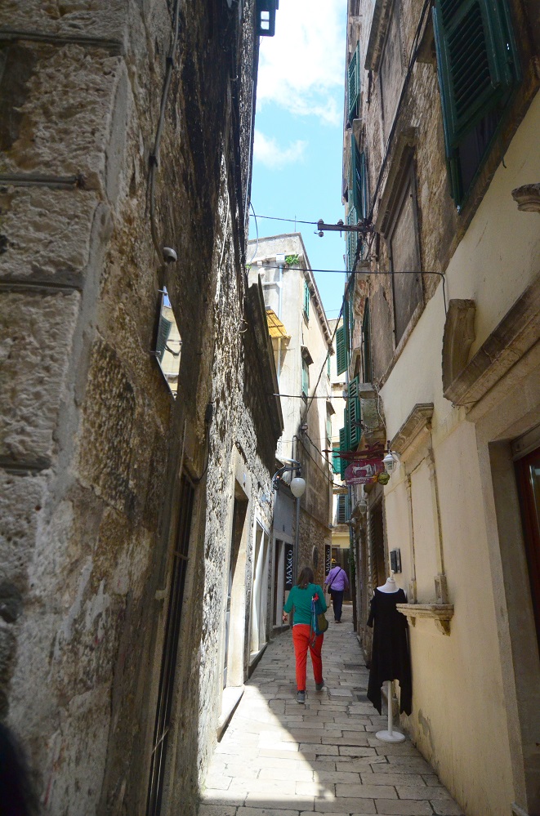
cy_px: 408
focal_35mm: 21
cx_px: 270
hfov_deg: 59.2
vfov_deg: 81.3
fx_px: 475
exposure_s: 1/8000
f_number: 4.5
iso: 2000
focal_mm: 14
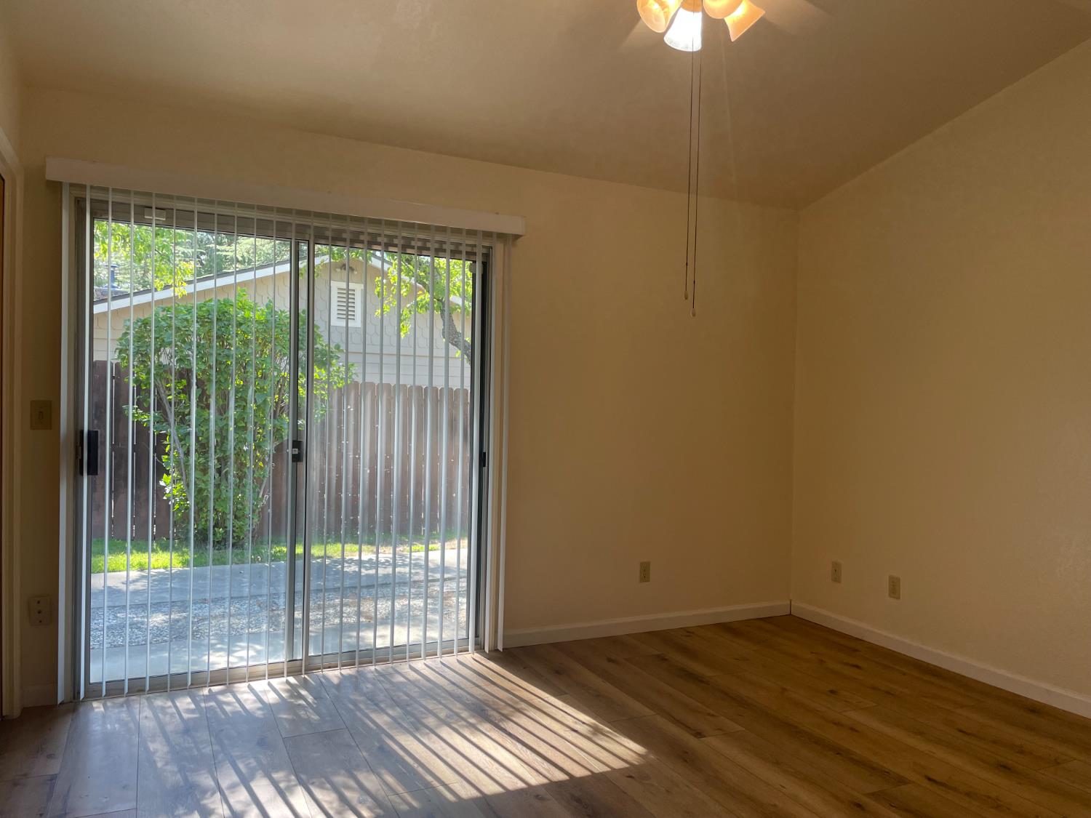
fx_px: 819
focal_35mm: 26
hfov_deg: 67.3
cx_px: 546
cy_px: 409
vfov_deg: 53.1
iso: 64
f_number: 1.6
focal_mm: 4.2
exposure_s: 1/120
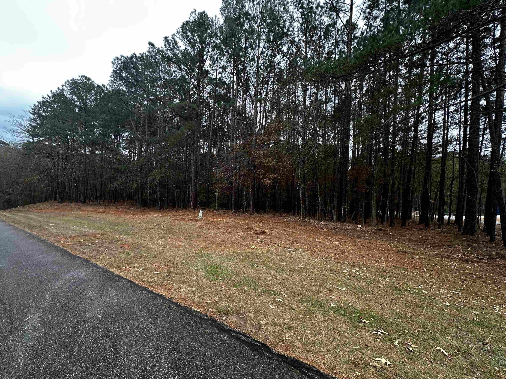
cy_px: 186
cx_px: 242
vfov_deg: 81.7
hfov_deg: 98.1
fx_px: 219
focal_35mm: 15
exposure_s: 1/99
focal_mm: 2.22
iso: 80
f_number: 2.2
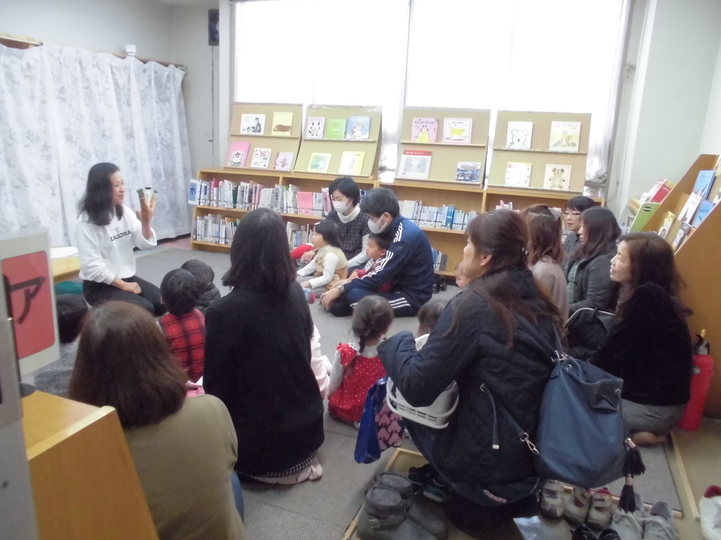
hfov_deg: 67.3
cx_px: 360
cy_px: 270
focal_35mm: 26
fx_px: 542
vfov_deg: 53.1
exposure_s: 1/60
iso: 400
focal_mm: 4.6
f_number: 3.5
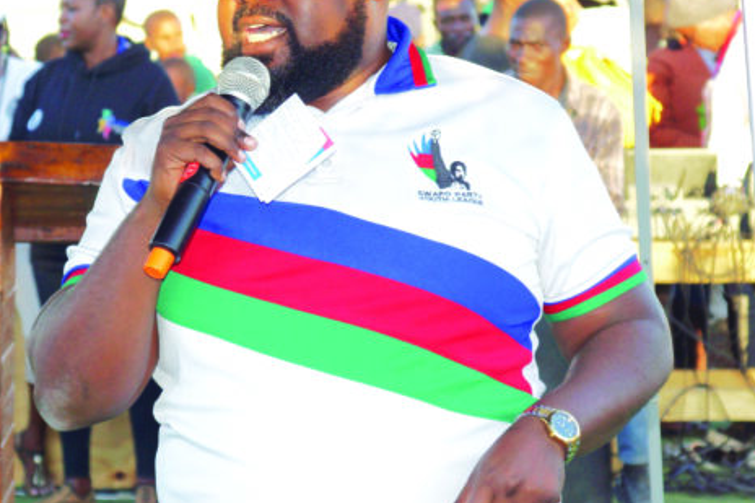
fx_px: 3206
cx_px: 255
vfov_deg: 9.0
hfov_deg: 13.4
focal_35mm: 153
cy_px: 224
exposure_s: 1/160
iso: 100
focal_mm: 55
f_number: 5.6
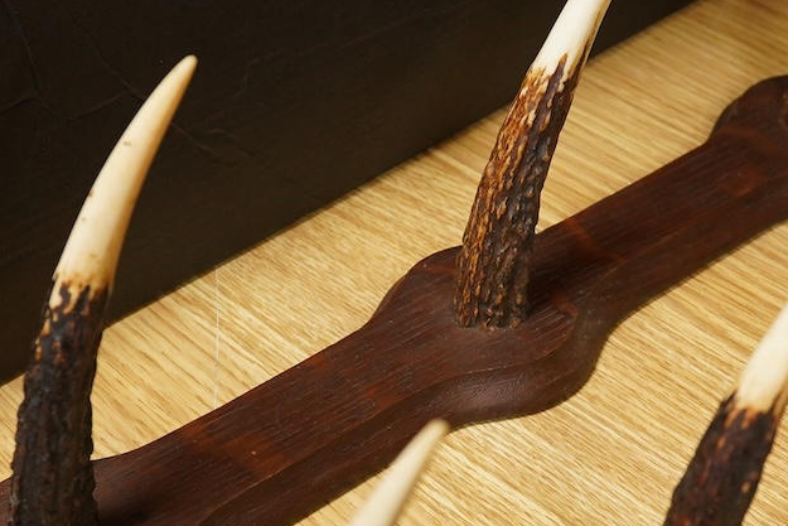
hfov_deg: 25.0
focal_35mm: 81
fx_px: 1773
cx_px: 448
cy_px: 338
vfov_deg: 16.8
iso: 2500
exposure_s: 1/100
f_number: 9
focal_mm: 30
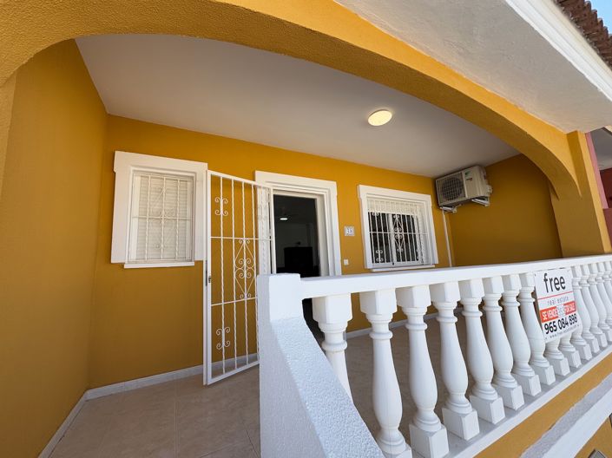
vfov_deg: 85.6
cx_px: 306
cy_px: 229
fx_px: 247
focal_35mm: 14
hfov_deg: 102.1
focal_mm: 2.22
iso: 50
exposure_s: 1/944
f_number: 2.2
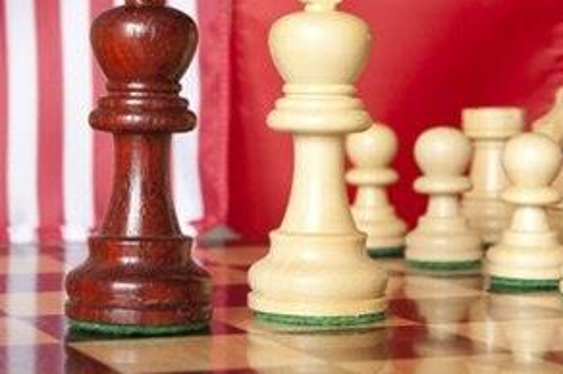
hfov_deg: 17.1
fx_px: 1875
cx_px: 235
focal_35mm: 120
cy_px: 130
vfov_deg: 11.4
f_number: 16
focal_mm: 70
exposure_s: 1/4
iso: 200
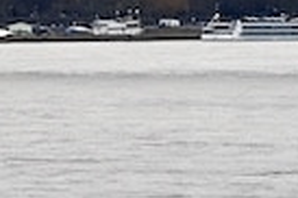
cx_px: -596
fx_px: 4324
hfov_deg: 3.8
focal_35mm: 523
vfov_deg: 2.6
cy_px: 180
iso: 100
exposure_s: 1/100
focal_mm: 70
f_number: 4.5
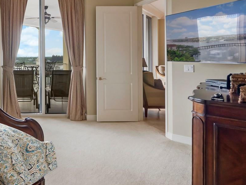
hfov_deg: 54.7
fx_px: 199
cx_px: 22
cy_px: 63
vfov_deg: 49.0
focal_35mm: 28
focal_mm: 7
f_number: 5.6
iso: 200
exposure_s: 1/200
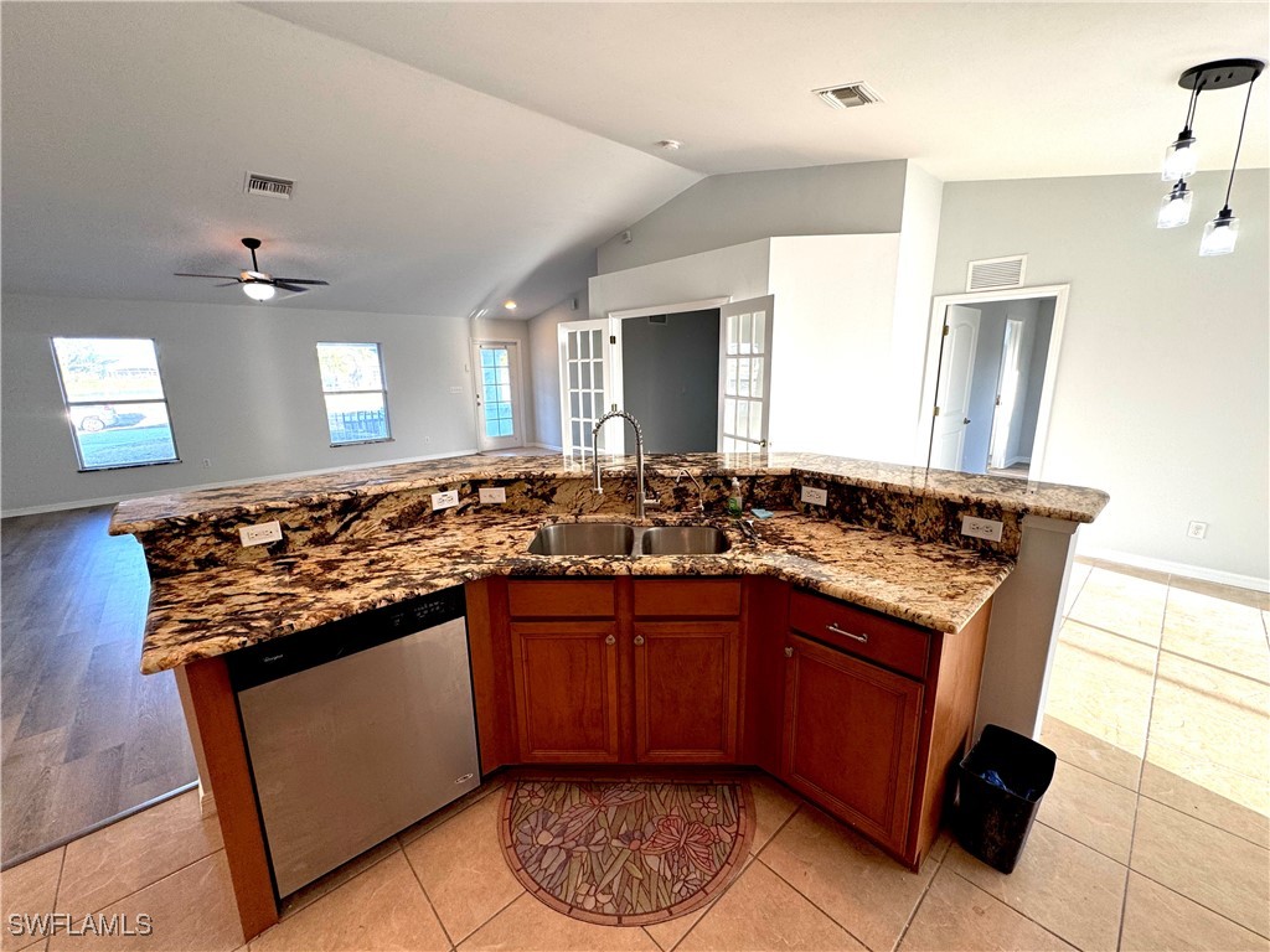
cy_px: 476
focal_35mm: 14
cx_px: 635
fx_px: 514
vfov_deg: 85.7
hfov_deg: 102.1
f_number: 2.2
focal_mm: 2.22
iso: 80
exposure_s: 1/120
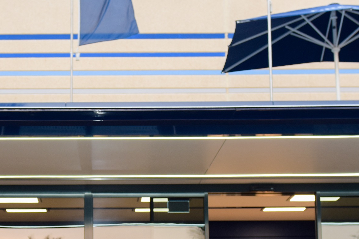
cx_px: 80
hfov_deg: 20.6
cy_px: 260
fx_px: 978
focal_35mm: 98
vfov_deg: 13.7
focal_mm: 32
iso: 400
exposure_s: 1/100
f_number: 3.5
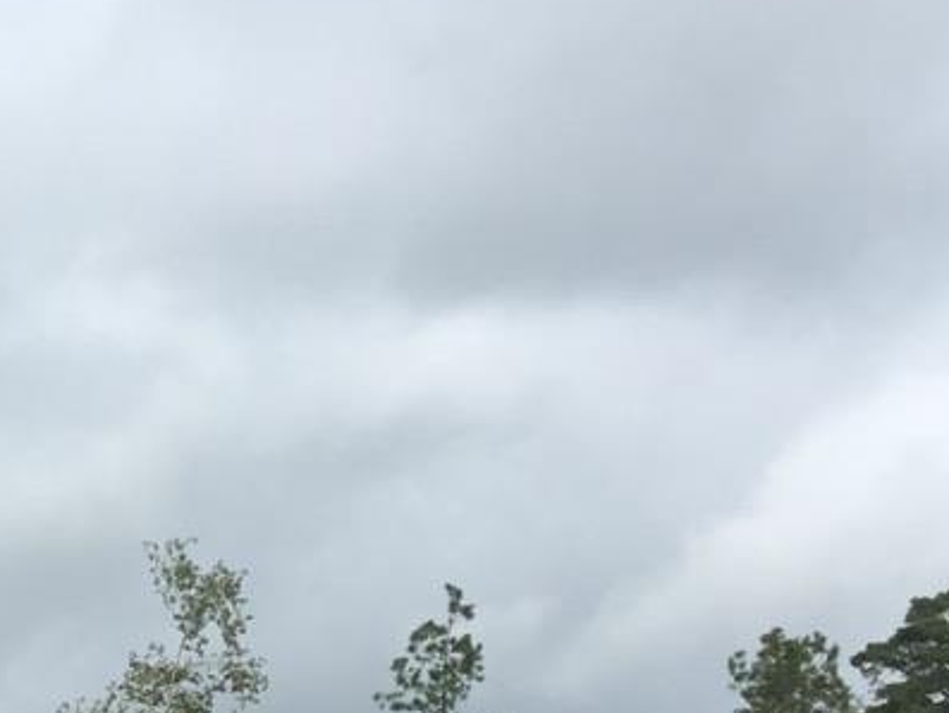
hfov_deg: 17.9
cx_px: -394
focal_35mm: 100
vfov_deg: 14.4
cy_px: 806
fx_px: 2742
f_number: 2.4
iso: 25
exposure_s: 1/981
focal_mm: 3.3
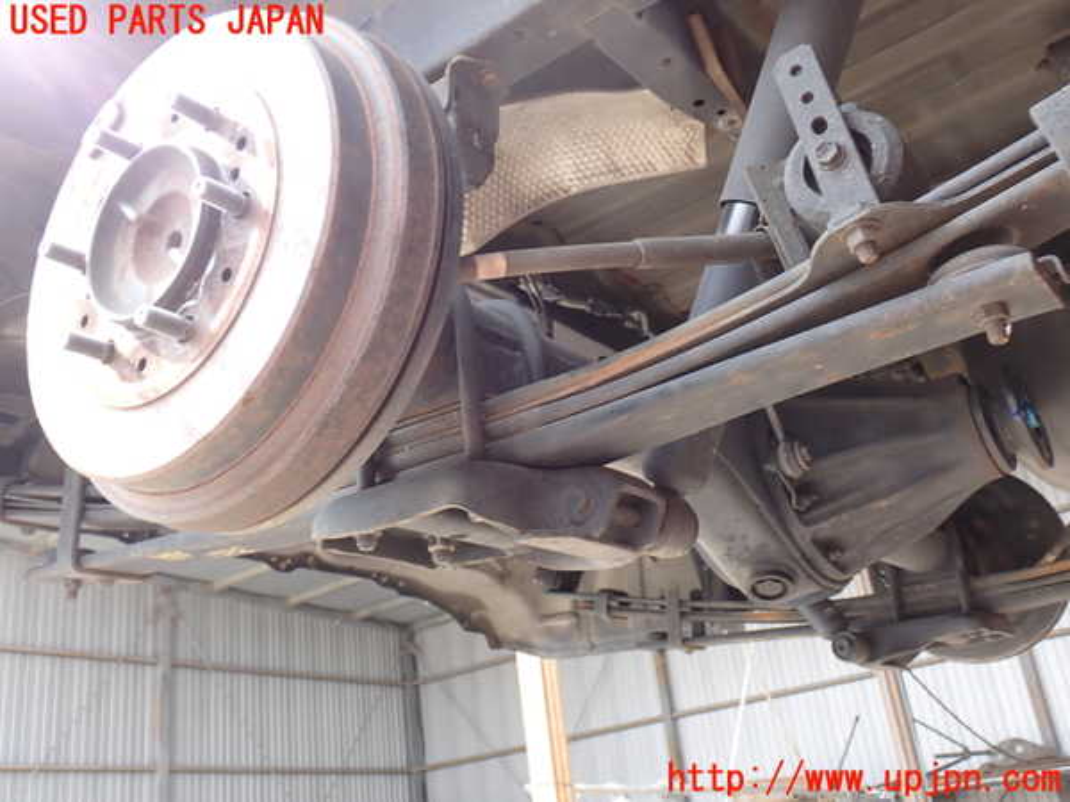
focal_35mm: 36
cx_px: 535
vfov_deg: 39.7
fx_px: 1113
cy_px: 401
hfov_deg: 51.4
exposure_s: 1/80
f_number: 3.5
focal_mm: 6.37
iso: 100
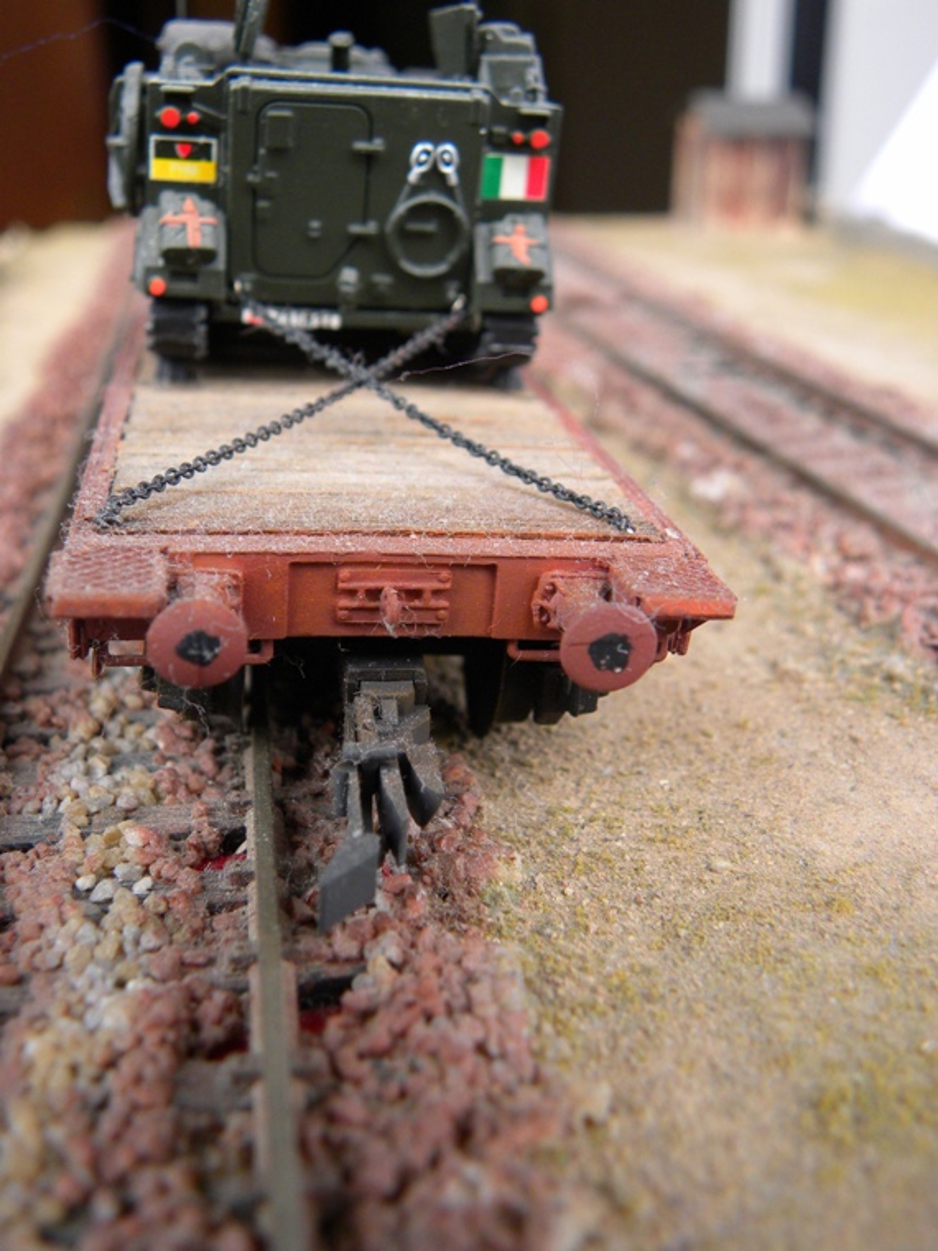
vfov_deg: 50.1
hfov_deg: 38.7
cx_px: 469
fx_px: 1337
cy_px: 626
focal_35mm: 37
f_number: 3.2
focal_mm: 6.6
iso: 171
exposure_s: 1/61.7
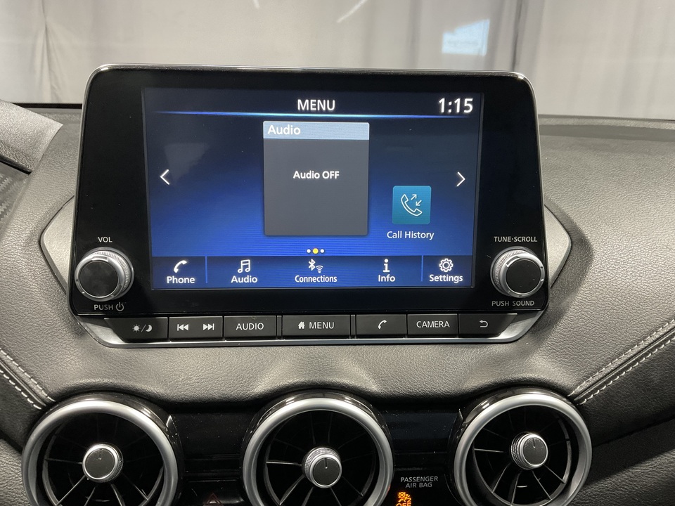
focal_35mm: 29
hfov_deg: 61.7
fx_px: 565
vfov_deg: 48.2
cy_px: 253
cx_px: 338
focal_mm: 3
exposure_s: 1/60
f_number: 1.8
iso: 125
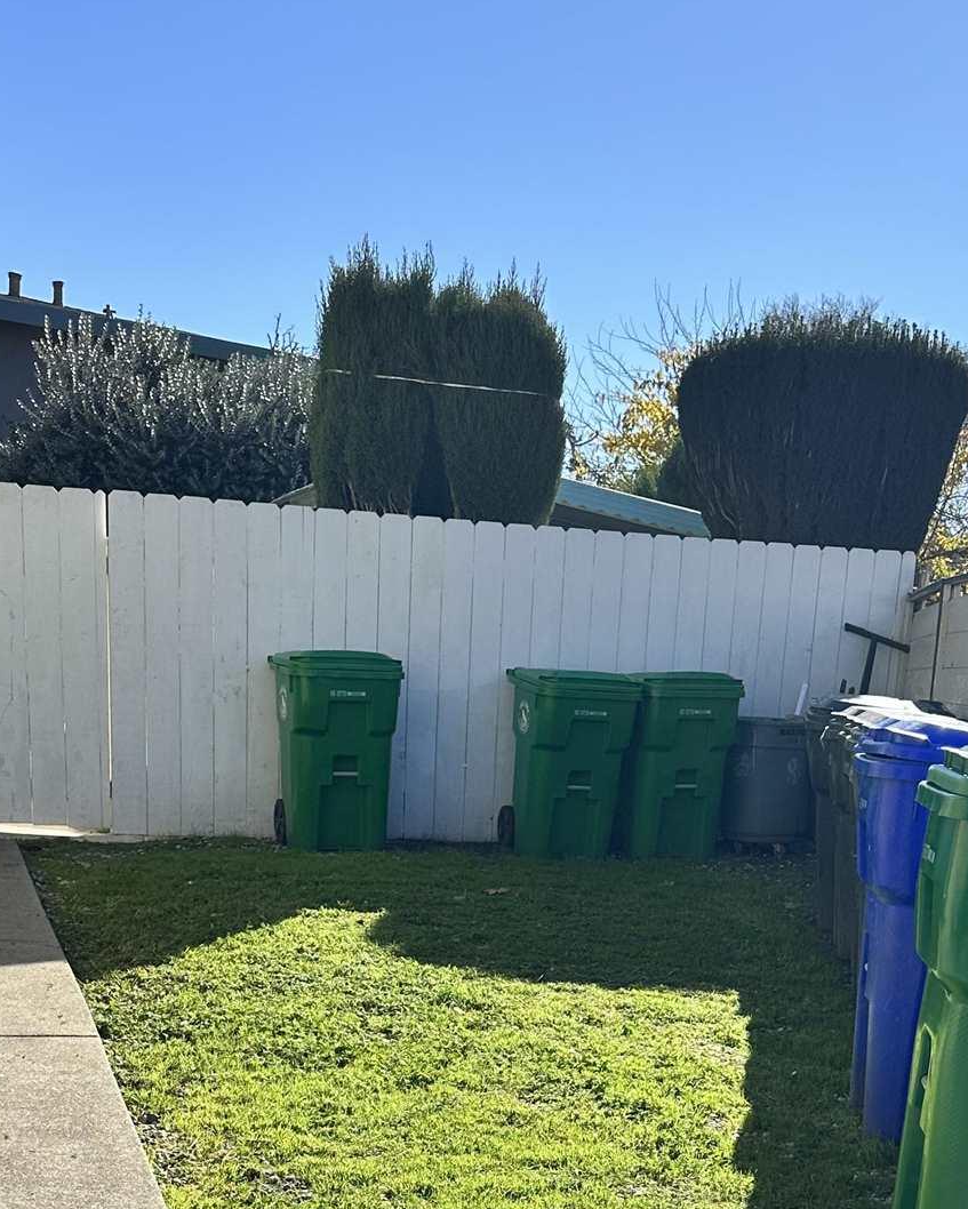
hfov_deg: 29.7
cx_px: 502
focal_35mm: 51
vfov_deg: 34.1
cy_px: 1145
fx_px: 1826
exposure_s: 1/3597
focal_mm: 6.86
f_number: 1.78
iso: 80
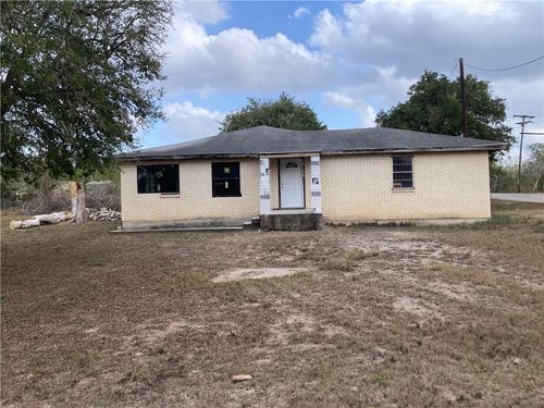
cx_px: 272
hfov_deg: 63.4
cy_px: 204
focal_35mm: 28
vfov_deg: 49.7
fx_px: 440
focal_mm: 3.99
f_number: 1.8
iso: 20
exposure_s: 1/842
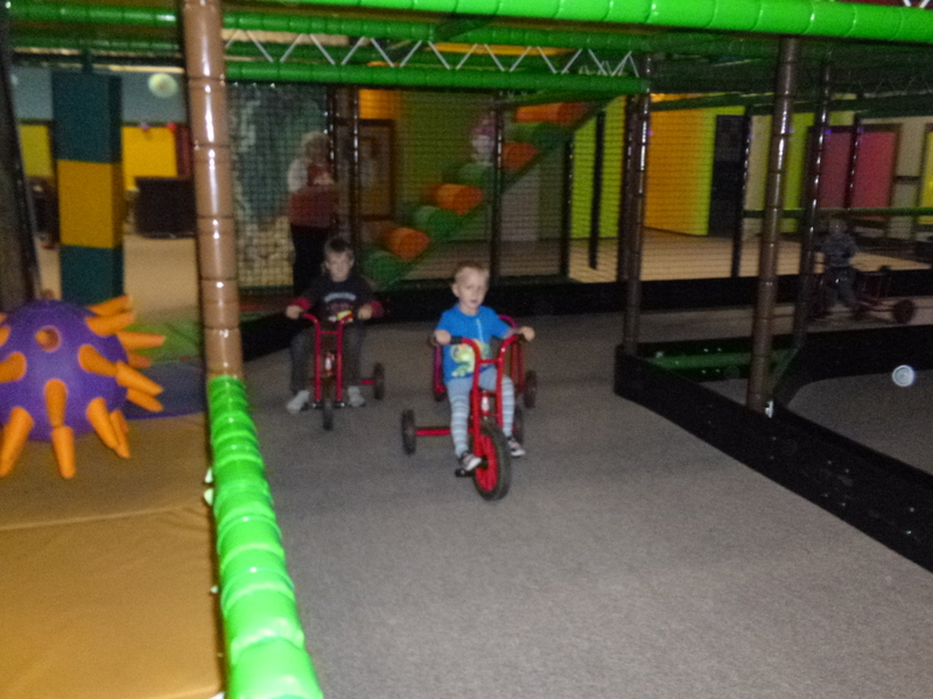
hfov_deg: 61.7
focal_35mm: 29
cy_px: 350
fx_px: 782
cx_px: 466
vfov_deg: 48.2
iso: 1000
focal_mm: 5.2
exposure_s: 1/60
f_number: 3.3
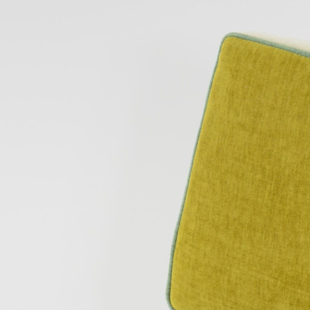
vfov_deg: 10.9
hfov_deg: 11.3
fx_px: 1560
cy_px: 464
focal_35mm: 154
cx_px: 233
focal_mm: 32
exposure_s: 1/100
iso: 400
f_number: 5
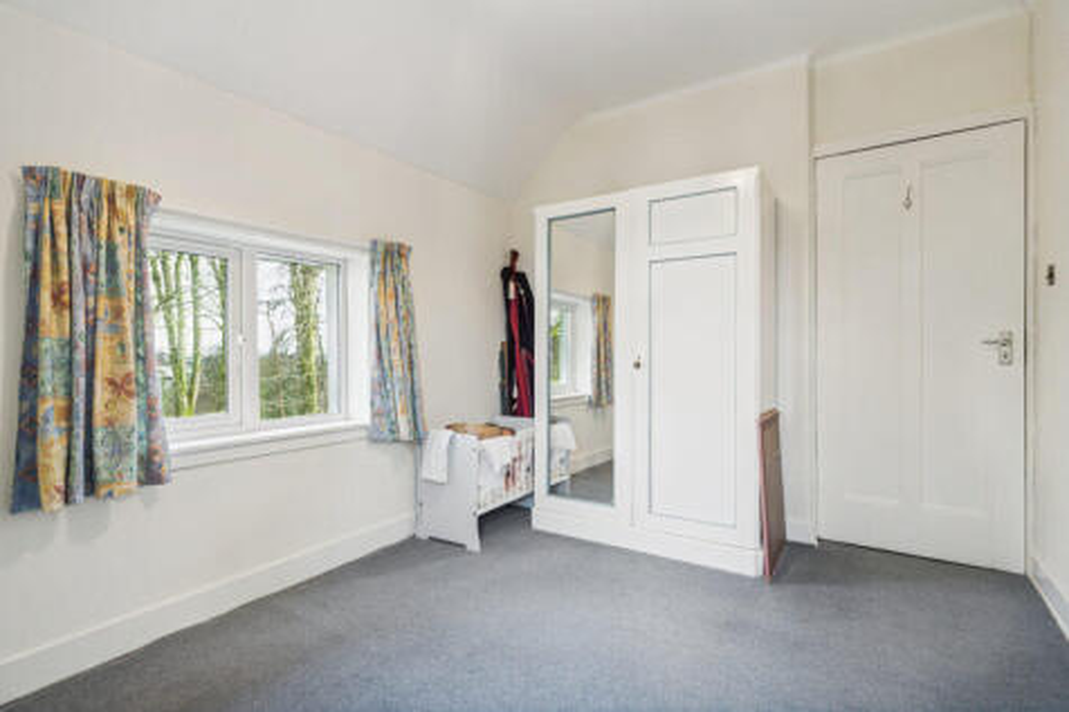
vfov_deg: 72.0
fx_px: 490
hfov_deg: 95.0
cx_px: 534
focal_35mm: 16
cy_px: 356
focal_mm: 11
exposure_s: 1/100
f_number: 5.6
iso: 800
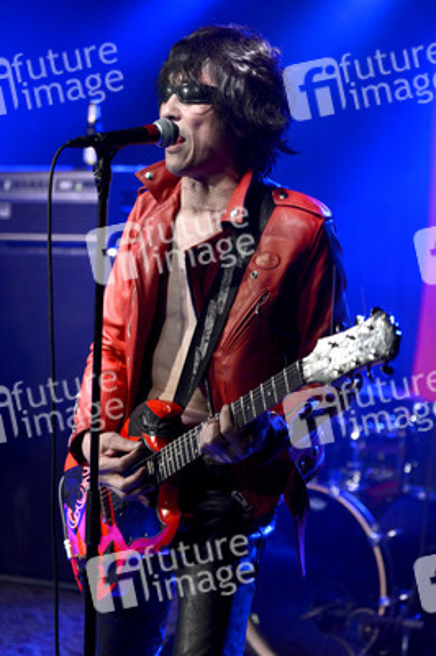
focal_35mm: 70
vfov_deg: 28.9
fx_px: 1274
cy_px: 328
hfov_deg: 19.4
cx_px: 218
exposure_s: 1/200
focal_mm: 70
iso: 2500
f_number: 2.8
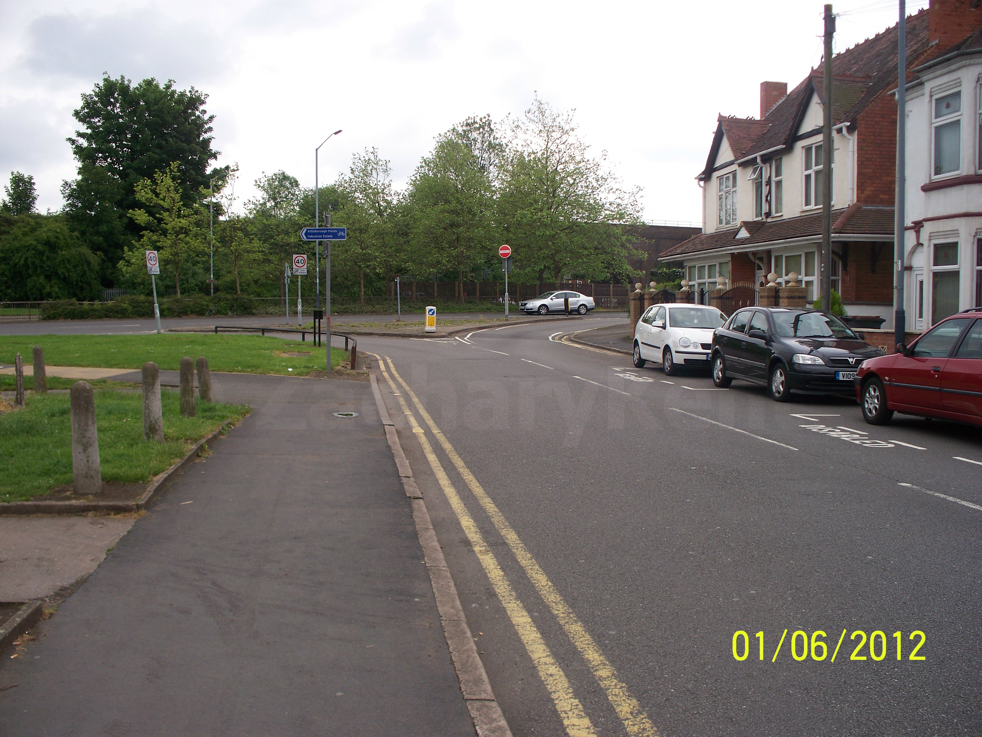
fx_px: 1021
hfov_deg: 51.4
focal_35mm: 36
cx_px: 491
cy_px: 368
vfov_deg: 39.7
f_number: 2.8
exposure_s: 1/640
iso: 64
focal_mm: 7.54
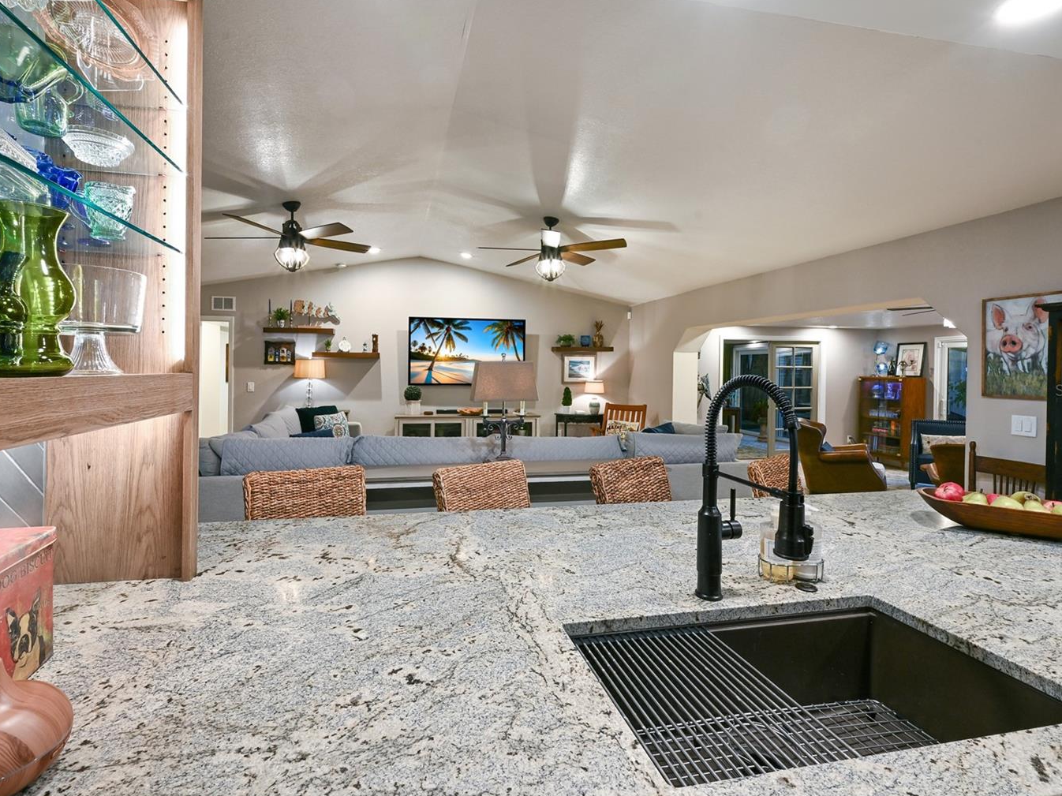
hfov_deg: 94.4
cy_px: 390
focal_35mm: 16
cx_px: 495
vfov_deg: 78.1
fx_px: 491
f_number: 11
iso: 160
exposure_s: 1/4
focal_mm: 14
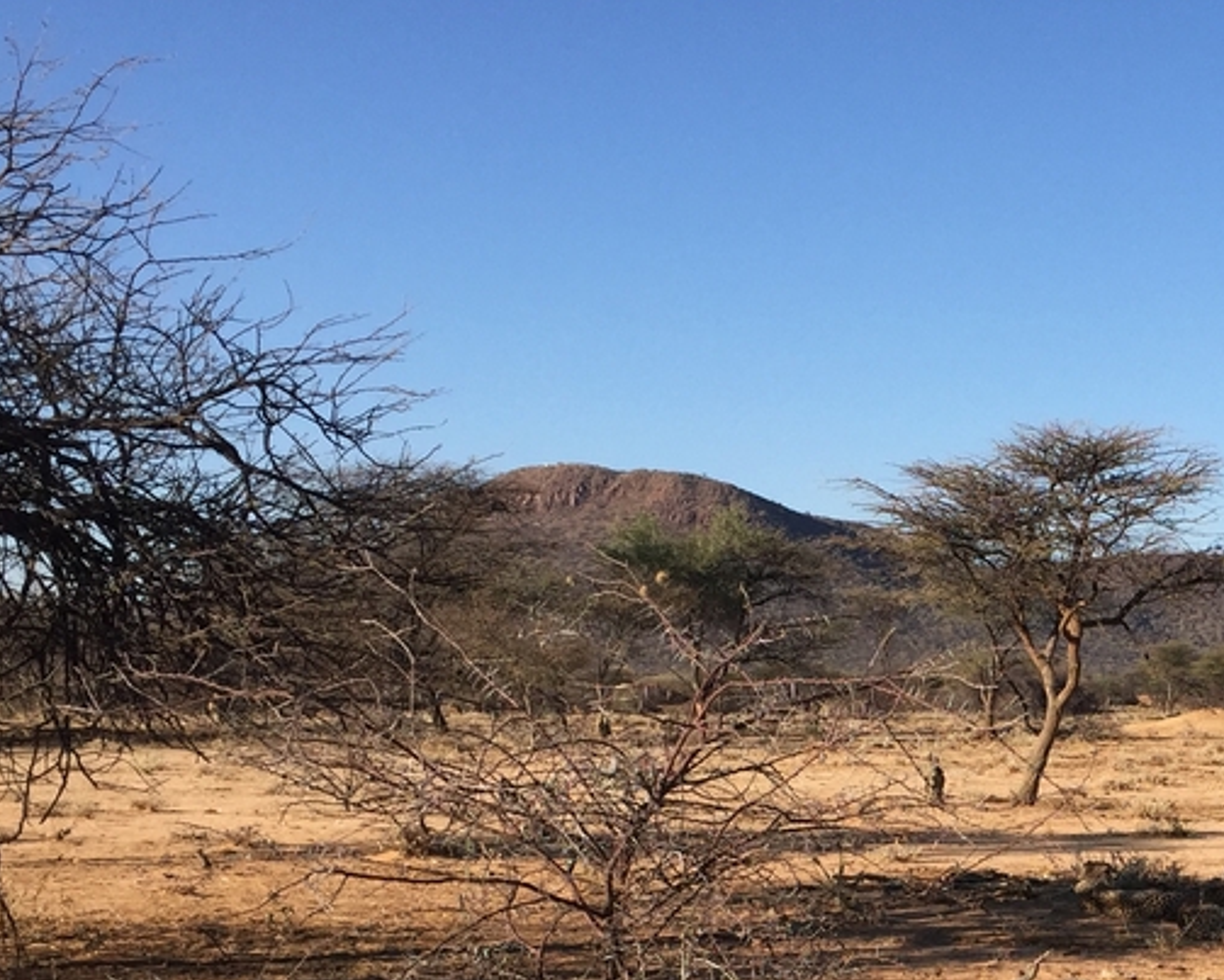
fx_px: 2610
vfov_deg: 20.7
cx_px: 1195
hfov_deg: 25.2
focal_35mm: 72
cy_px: 951
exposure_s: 1/1522
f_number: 2.2
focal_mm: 4.15
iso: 32
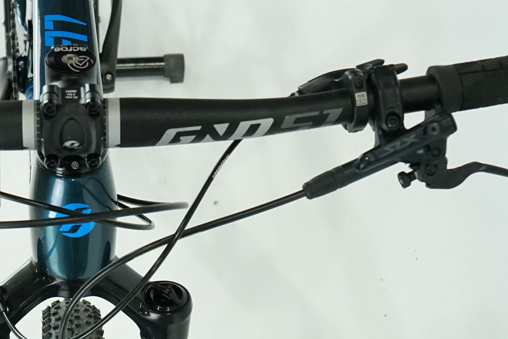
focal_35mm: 88
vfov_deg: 15.0
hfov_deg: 22.7
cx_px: 71
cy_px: 416
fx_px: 1242
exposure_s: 1/200
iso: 3200
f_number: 8
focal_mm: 34
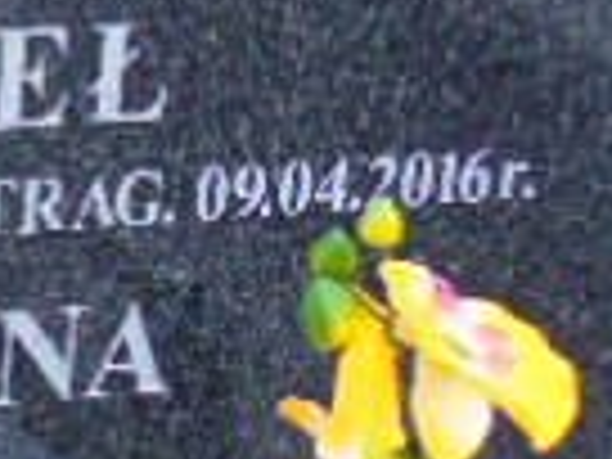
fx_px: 3819
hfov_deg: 9.0
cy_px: 328
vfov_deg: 6.9
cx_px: -279
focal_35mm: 216
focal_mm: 8.2
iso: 80
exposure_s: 1/40
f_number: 4.1
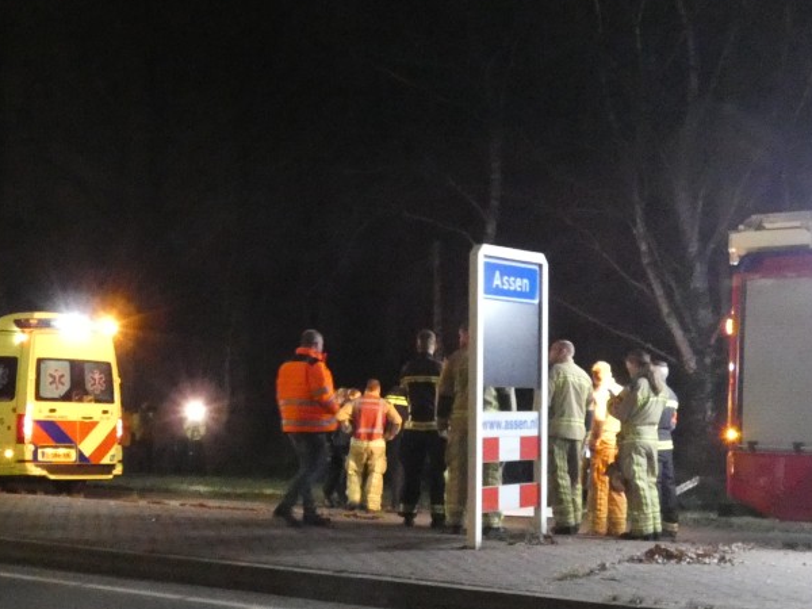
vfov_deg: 24.3
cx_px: 123
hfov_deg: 31.1
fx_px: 1407
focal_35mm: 60
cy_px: 386
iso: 1600
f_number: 3
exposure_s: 1/15
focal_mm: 4.4
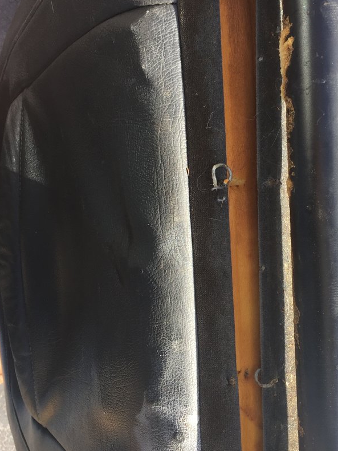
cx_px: 241
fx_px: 573
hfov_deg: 32.4
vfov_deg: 42.9
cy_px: 246
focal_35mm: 44
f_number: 2.2
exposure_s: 1/316
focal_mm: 4.15
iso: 32
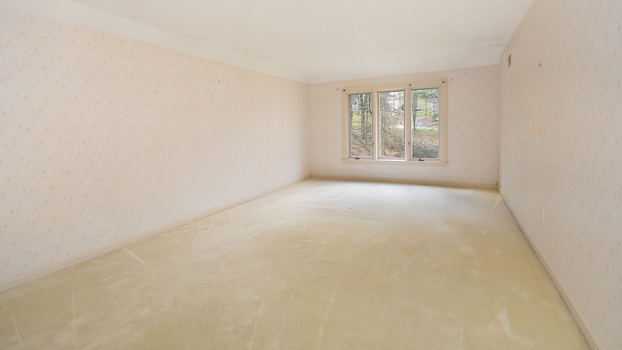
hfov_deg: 99.4
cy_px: 157
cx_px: 312
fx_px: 264
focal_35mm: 16
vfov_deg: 66.9
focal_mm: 10
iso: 400
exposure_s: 1/60
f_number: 5
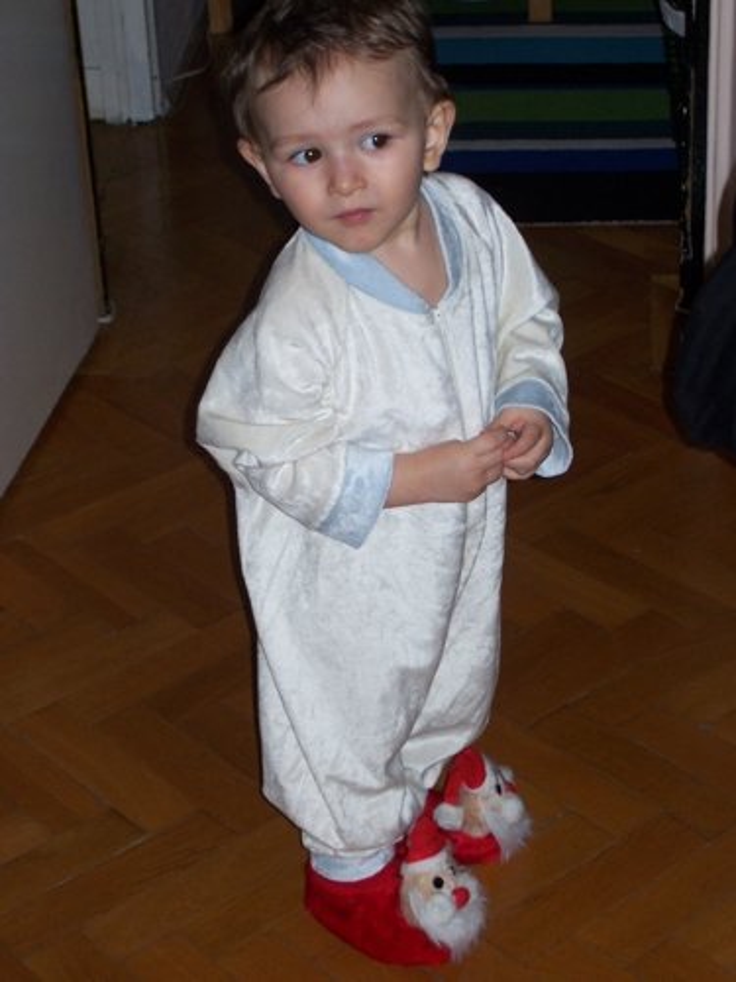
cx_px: 368
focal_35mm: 82
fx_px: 2325
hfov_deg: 18.0
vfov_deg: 23.8
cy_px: 491
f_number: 4.1
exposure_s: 1/90
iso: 125
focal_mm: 13.5
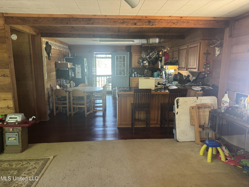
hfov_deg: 71.6
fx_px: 173
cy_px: 94
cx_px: 124
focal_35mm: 24
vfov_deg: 56.8
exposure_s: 1/60
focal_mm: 6.76
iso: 500
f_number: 1.78
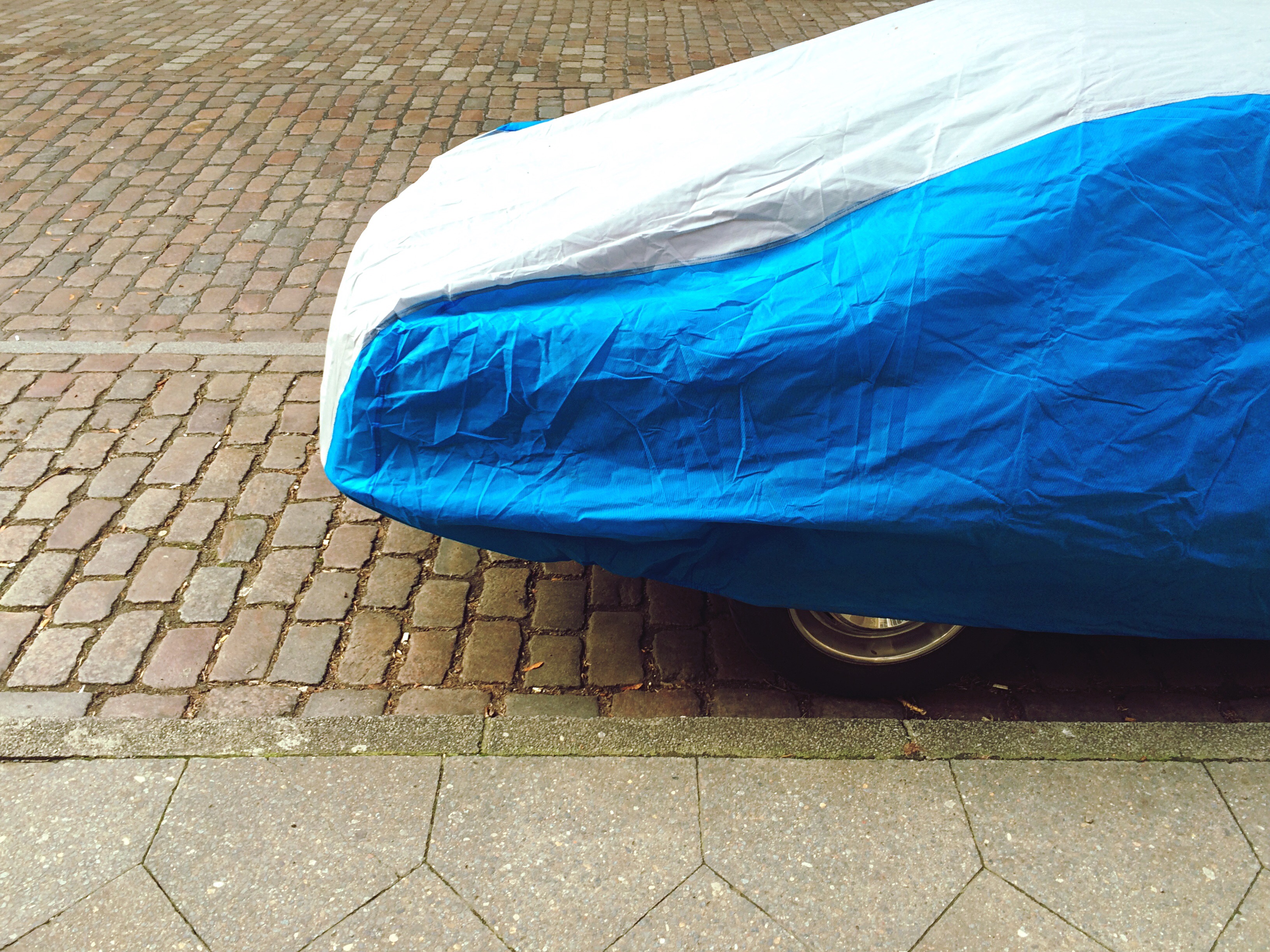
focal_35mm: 29
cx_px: 635
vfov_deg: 48.2
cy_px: 476
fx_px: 1064
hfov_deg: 61.7
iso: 32
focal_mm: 4.15
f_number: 2.2
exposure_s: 1/123
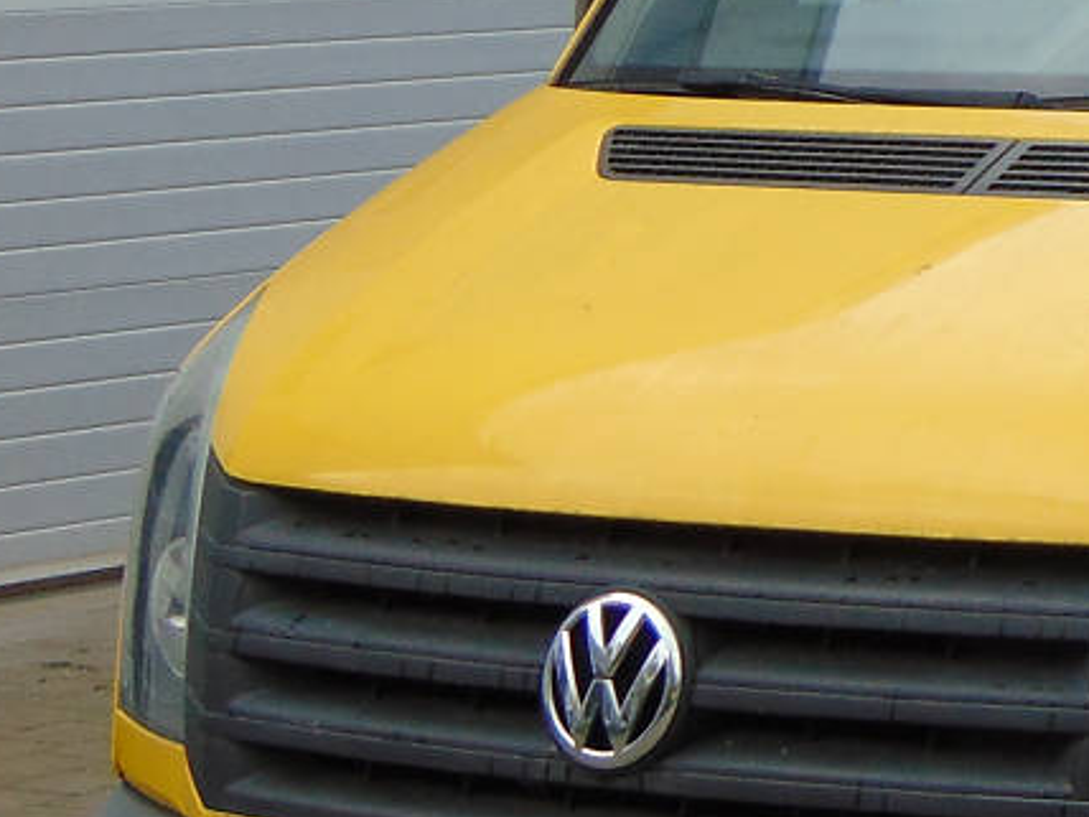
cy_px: 130
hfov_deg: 10.2
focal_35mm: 187
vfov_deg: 7.9
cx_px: 1634
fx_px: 5883
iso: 80
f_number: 3.5
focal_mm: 9
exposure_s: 1/250
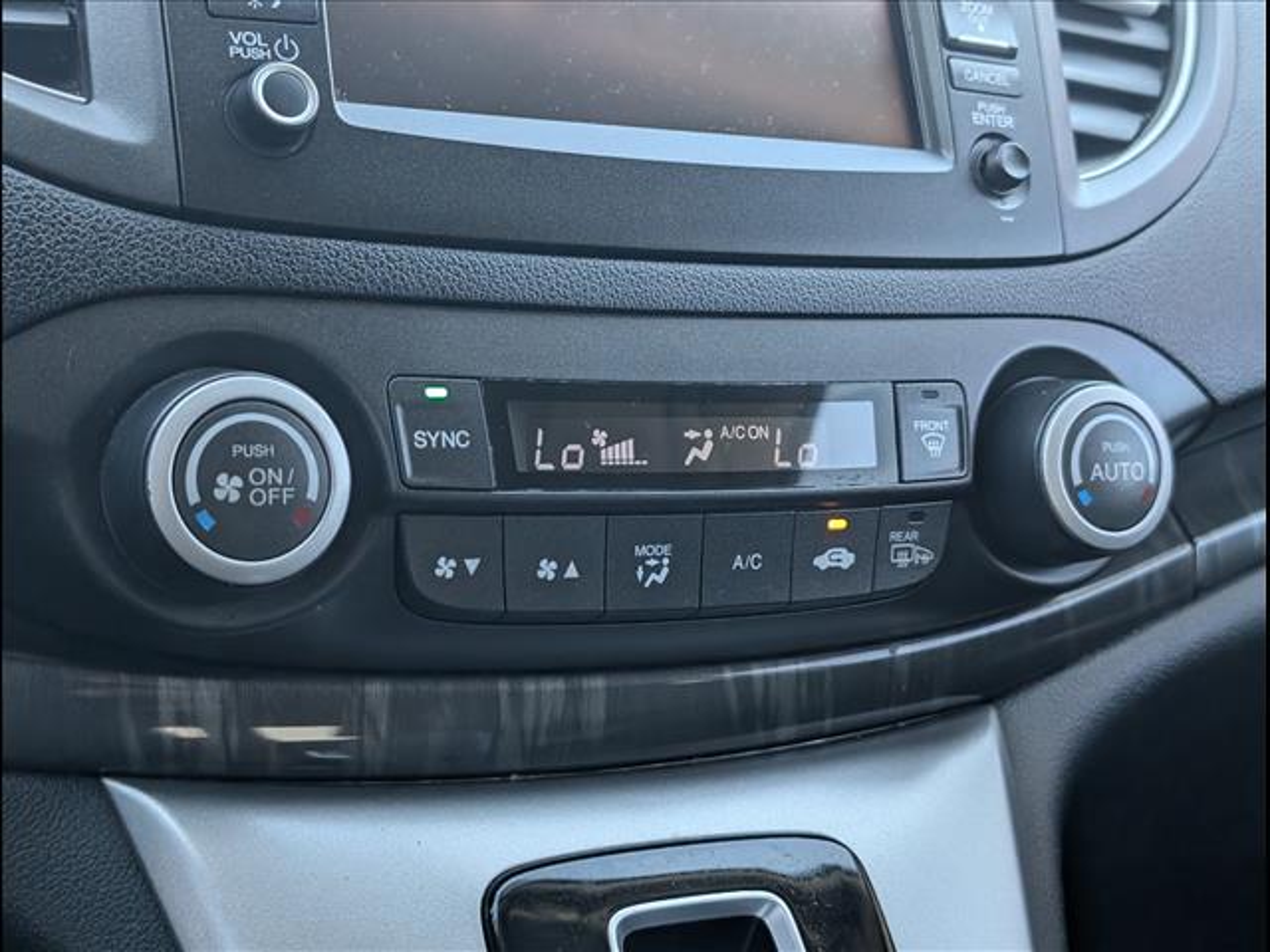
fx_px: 1798
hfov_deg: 38.9
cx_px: 635
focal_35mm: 49
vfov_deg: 29.7
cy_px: 476
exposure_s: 1/476
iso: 689
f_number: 1.68
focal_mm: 6.9
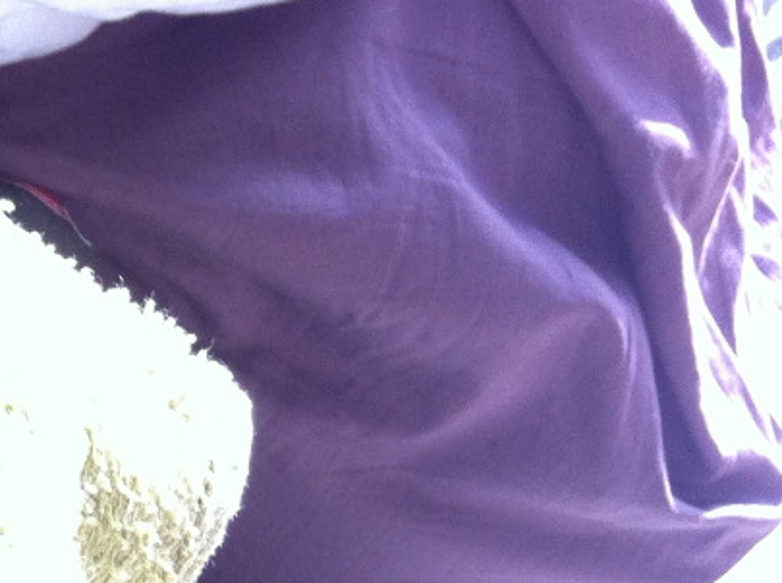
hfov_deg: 14.6
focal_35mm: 125
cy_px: 990
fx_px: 2818
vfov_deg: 11.1
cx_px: -416
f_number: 2.8
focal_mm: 3.85
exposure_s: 1/205
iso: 80
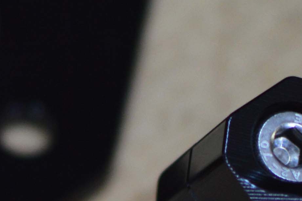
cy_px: 61
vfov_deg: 4.0
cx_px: -69
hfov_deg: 6.0
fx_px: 2886
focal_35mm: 344
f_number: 1.8
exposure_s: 1/160
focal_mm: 35
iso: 360
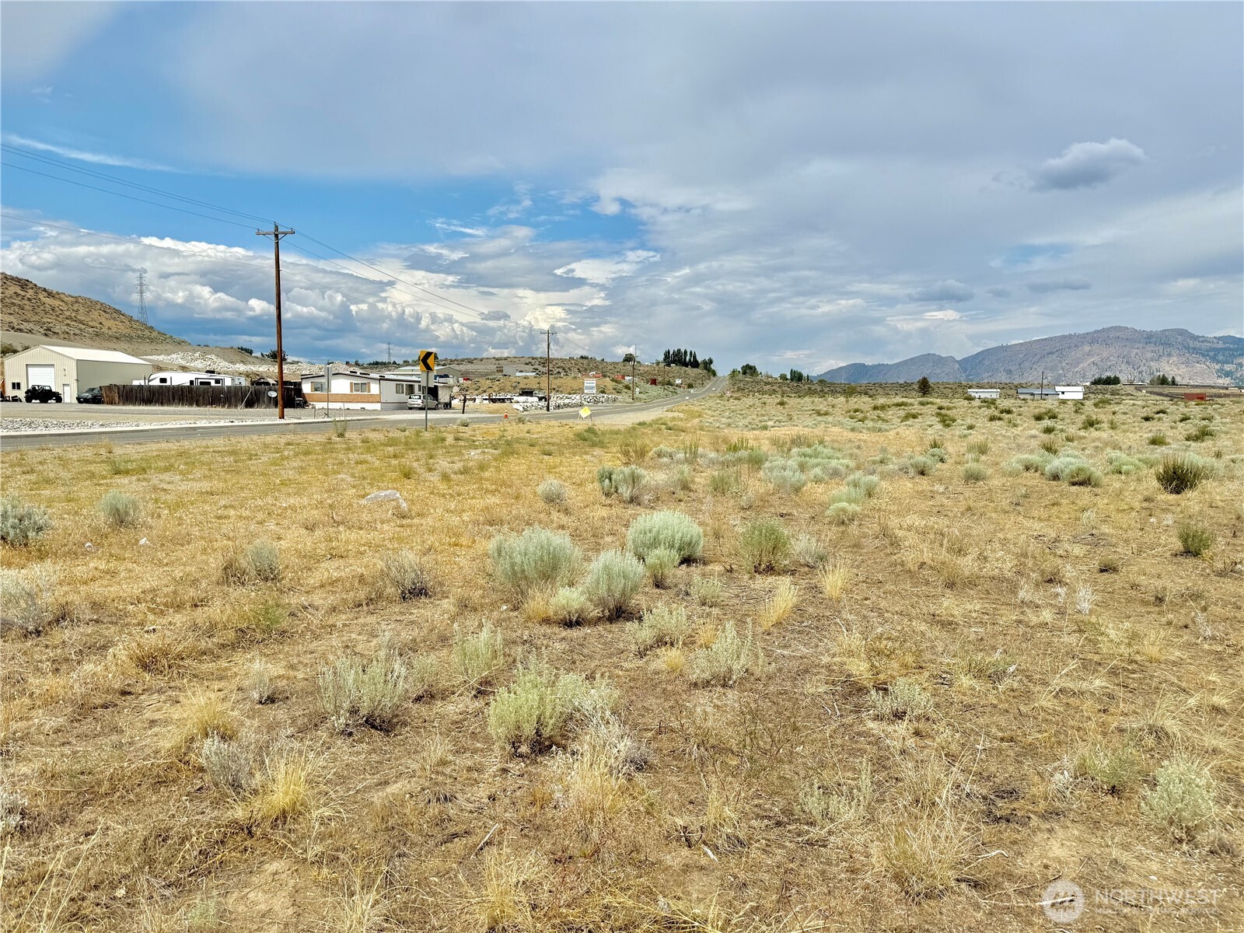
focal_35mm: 24
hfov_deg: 71.6
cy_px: 466
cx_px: 622
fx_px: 862
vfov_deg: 56.8
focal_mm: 6.76
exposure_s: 1/9091
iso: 80
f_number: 1.78
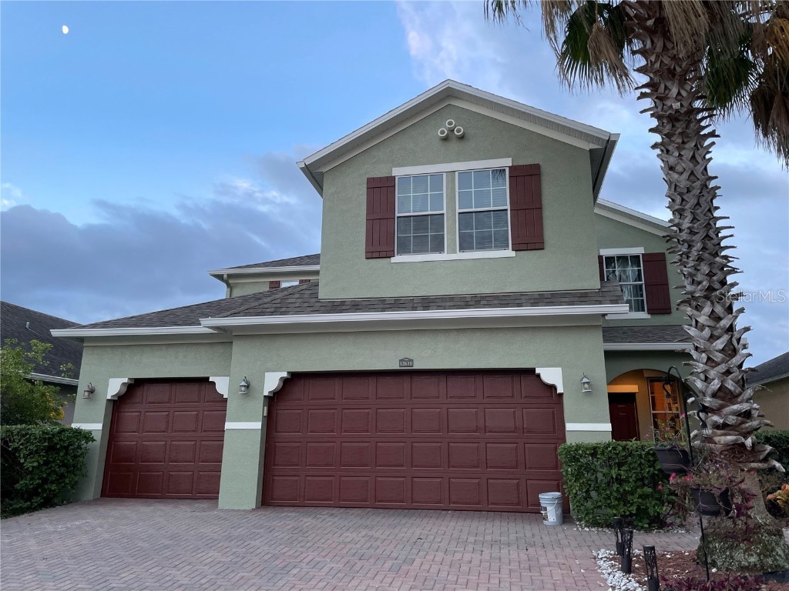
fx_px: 593
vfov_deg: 53.1
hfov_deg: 67.3
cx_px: 394
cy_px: 296
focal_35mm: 26
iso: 100
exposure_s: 1/121
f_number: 1.6
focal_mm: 4.2
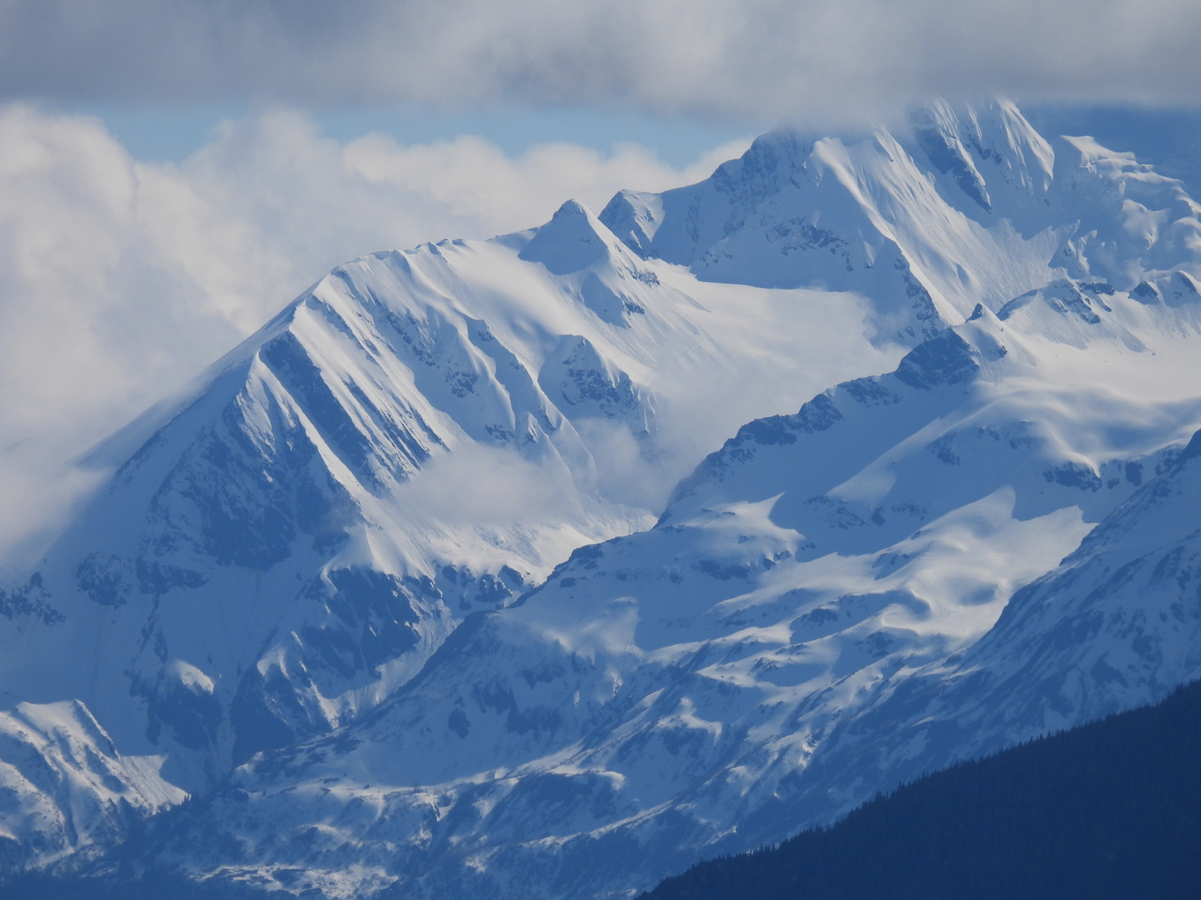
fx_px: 27756
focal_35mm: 800
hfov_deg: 2.5
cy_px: 450
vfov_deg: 1.9
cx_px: 600
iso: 100
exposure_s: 1/1600
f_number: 5.6
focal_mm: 143
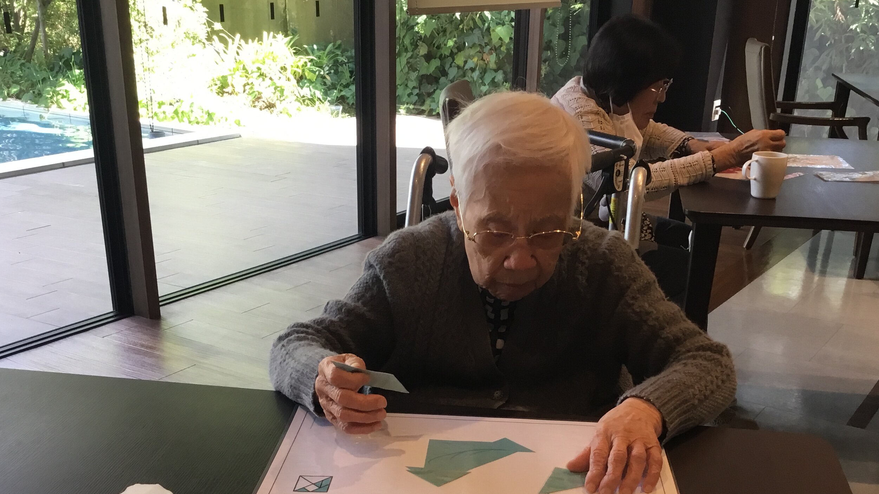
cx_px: 455
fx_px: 1026
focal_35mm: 44
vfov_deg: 26.4
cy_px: 422
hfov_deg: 46.4
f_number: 2.4
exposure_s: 1/40
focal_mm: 3.3
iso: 25
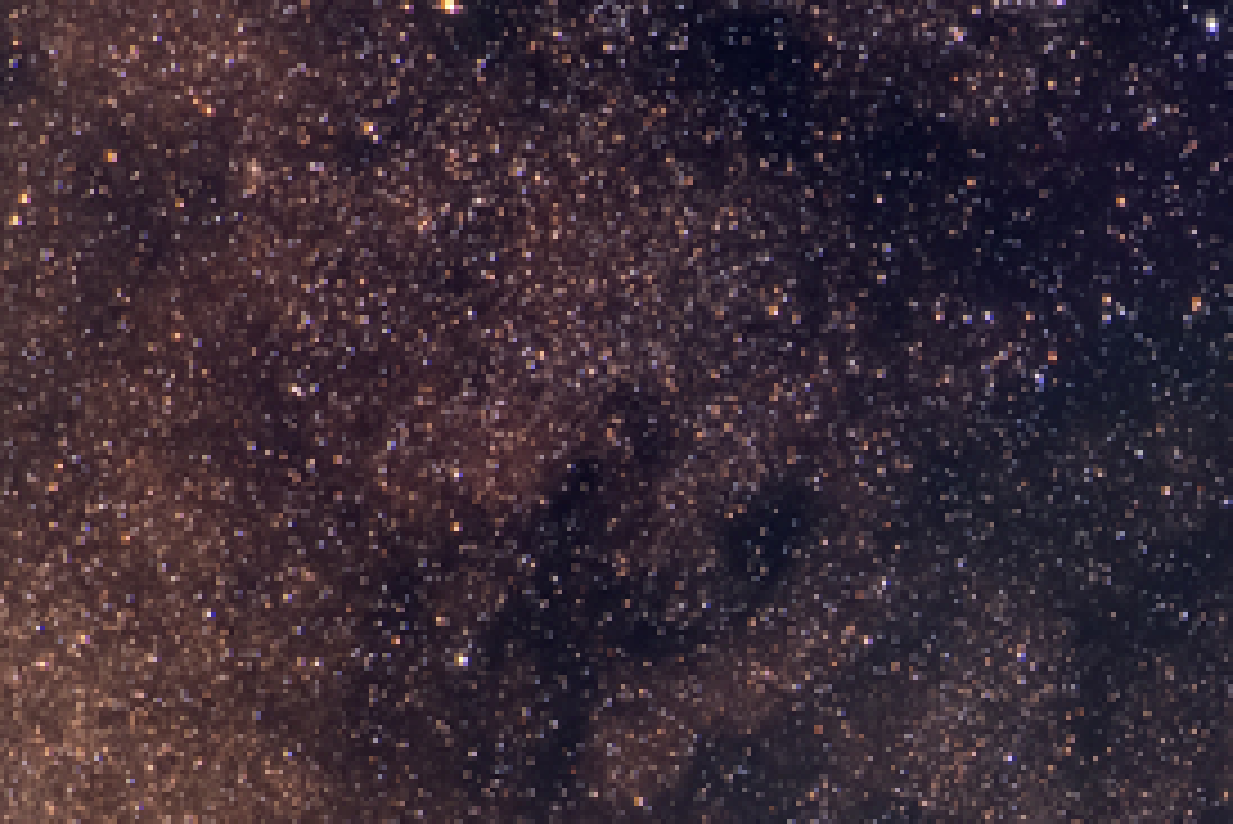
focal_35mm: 748
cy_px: 1042
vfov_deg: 1.8
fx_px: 25631
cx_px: 1480
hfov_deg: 2.8
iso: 800
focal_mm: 200
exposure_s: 180
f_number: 3.5
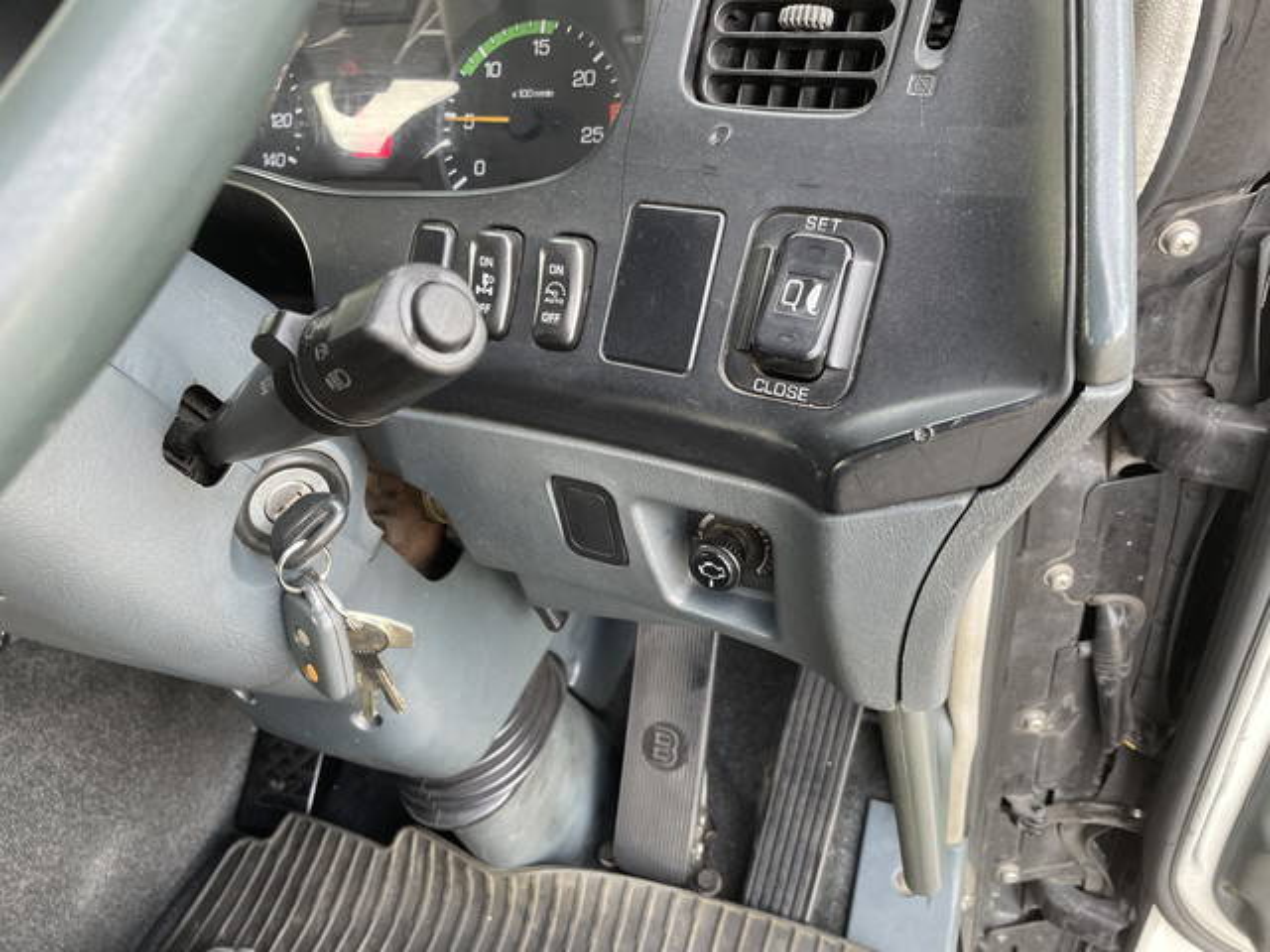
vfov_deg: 53.1
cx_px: 635
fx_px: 954
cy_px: 476
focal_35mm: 26
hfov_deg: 67.3
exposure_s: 1/108
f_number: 1.6
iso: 125
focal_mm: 4.2
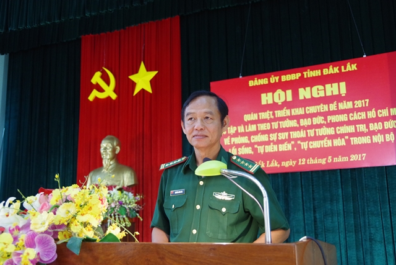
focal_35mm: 36
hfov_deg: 53.1
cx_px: 198
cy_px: 132
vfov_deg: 36.9
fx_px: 396
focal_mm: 24
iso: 1600
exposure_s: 1/25
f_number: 4
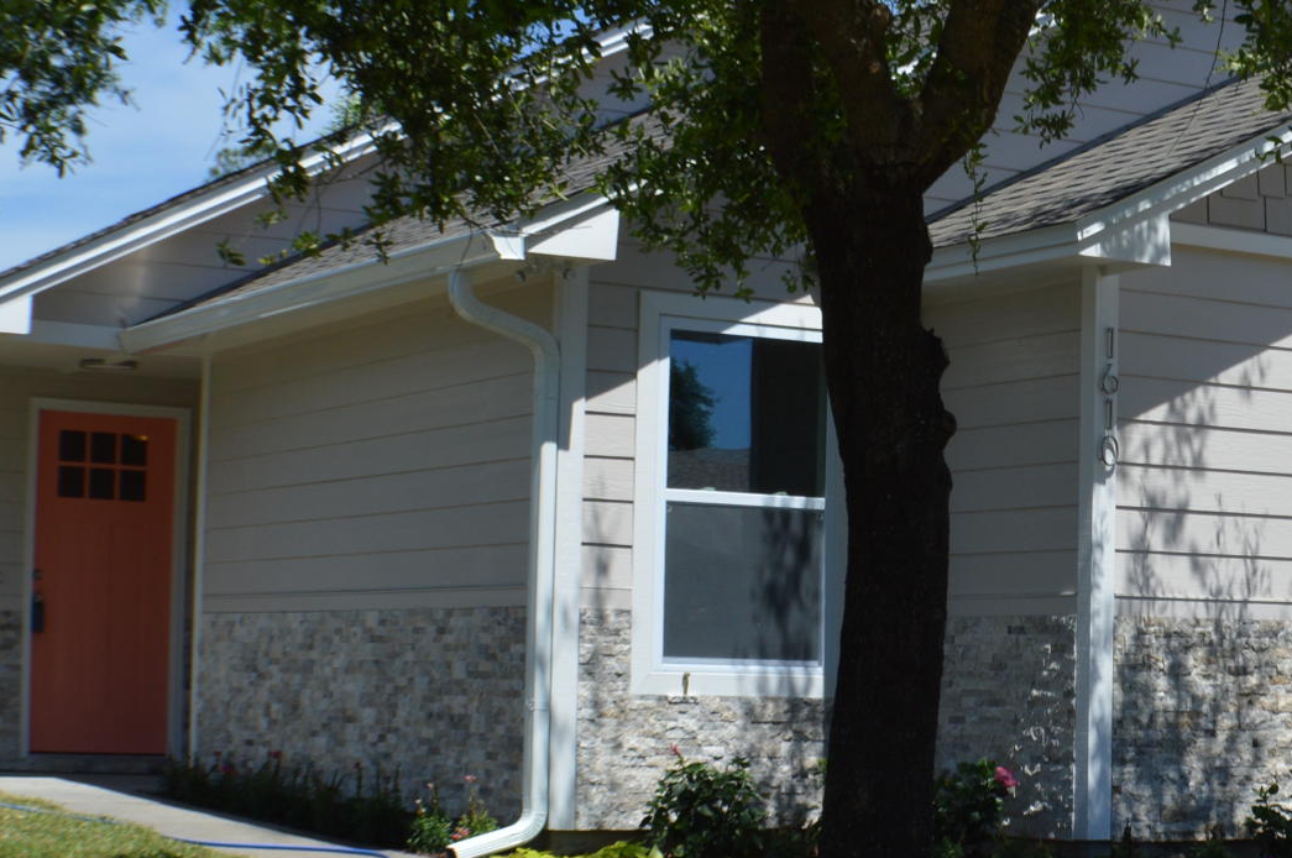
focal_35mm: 112
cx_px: 1019
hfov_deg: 18.1
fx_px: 4015
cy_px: 362
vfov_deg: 12.2
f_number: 8
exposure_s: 1/250
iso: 100
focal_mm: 26
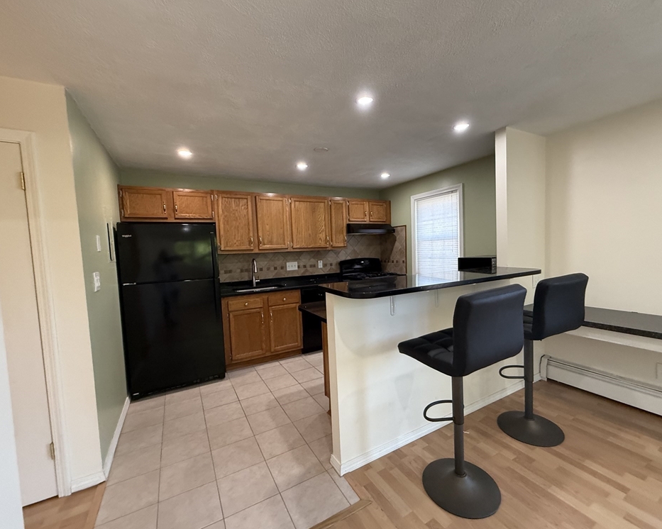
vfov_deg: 84.0
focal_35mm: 15
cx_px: 342
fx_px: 294
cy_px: 267
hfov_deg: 96.8
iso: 400
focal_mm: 2.22
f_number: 2.2
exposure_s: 1/120
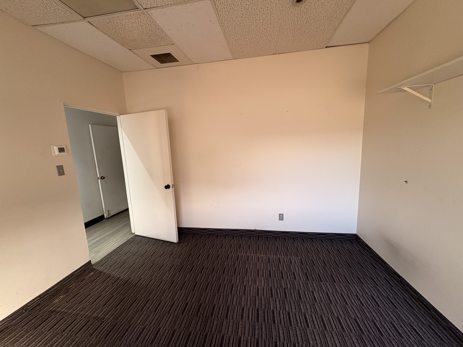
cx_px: 232
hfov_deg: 102.1
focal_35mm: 14
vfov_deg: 85.7
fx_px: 187
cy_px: 174
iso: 125
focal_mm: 2.22
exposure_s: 1/60
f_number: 2.2
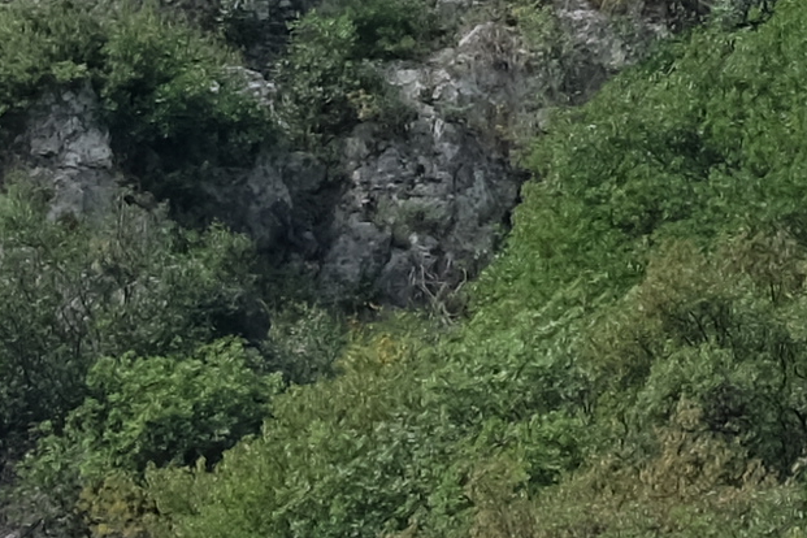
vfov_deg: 0.8
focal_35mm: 1655
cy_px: -417
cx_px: 529
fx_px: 37097
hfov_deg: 1.2
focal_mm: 140
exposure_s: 1/420
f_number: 7.1
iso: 200
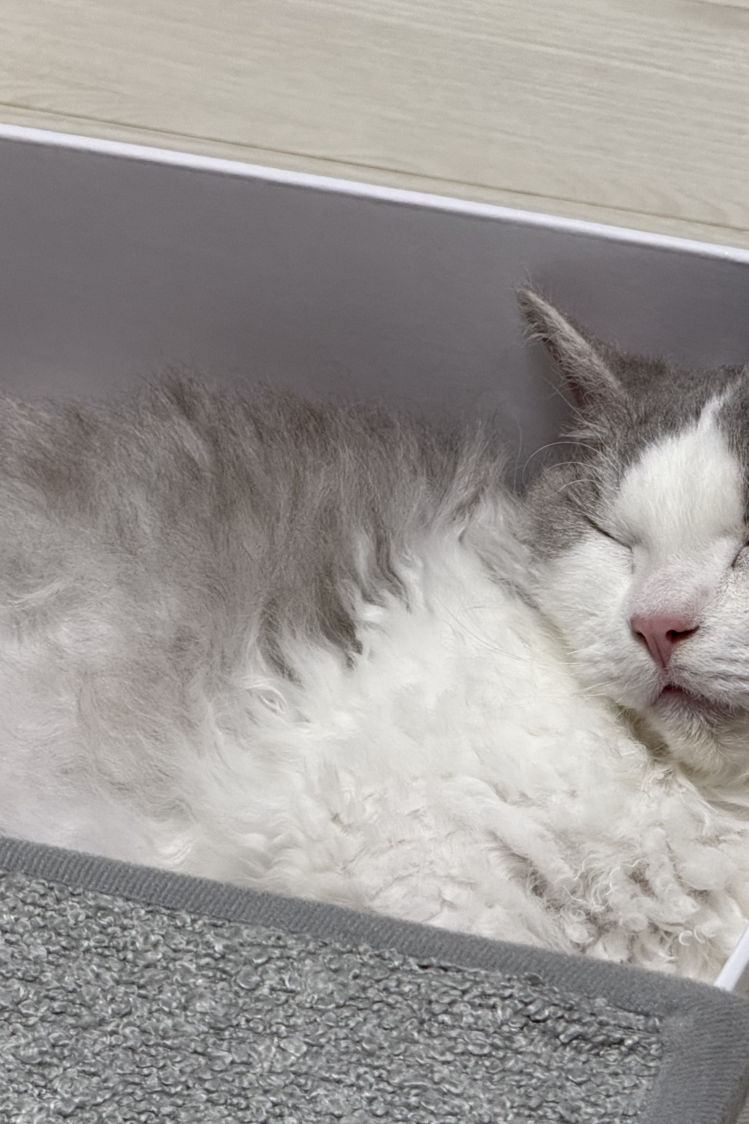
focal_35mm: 189
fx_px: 5899
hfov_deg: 7.3
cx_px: 370
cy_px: 550
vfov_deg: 10.9
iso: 160
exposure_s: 1/60
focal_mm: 15.66
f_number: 2.8
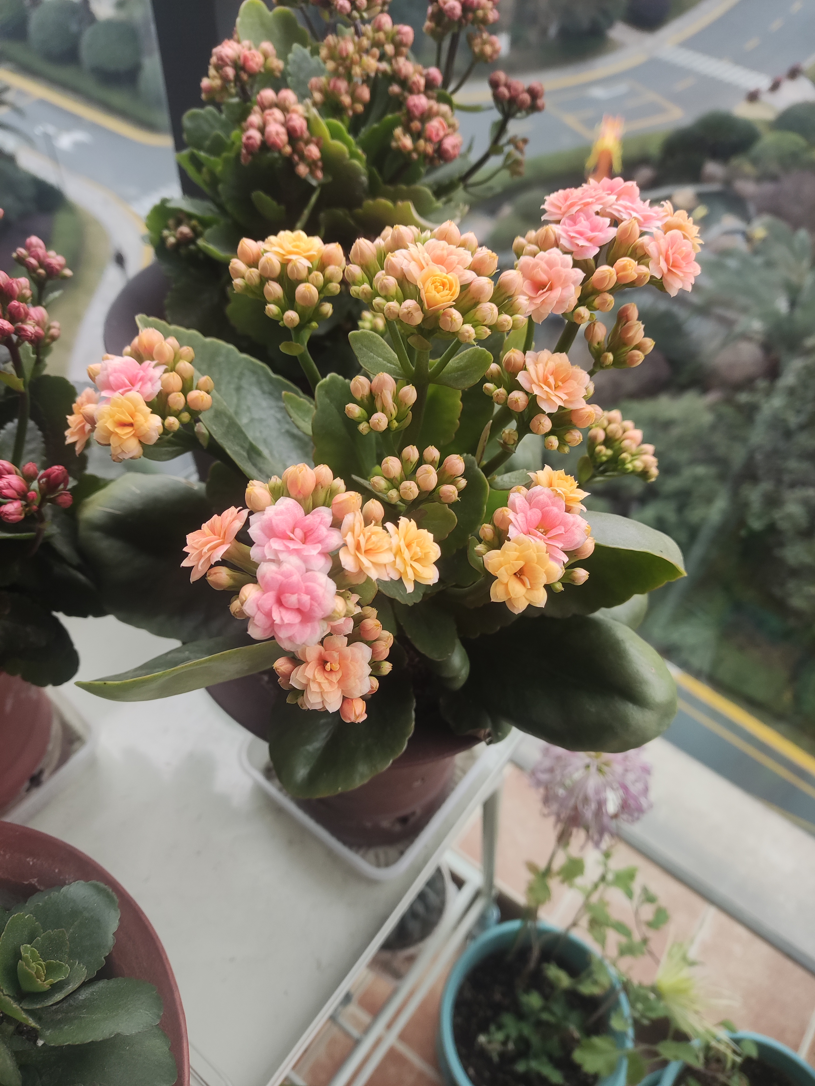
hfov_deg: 53.1
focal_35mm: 26
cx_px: 408
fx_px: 816
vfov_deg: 67.3
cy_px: 543
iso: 99
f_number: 1.79
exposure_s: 1/50
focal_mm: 4.74
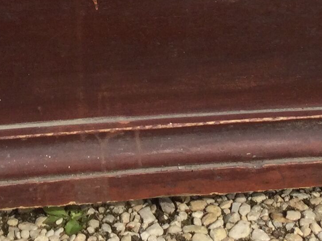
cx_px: 170
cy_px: -207
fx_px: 1293
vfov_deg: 10.0
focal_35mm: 139
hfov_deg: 14.2
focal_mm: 3.3
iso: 25
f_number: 2.4
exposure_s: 1/741
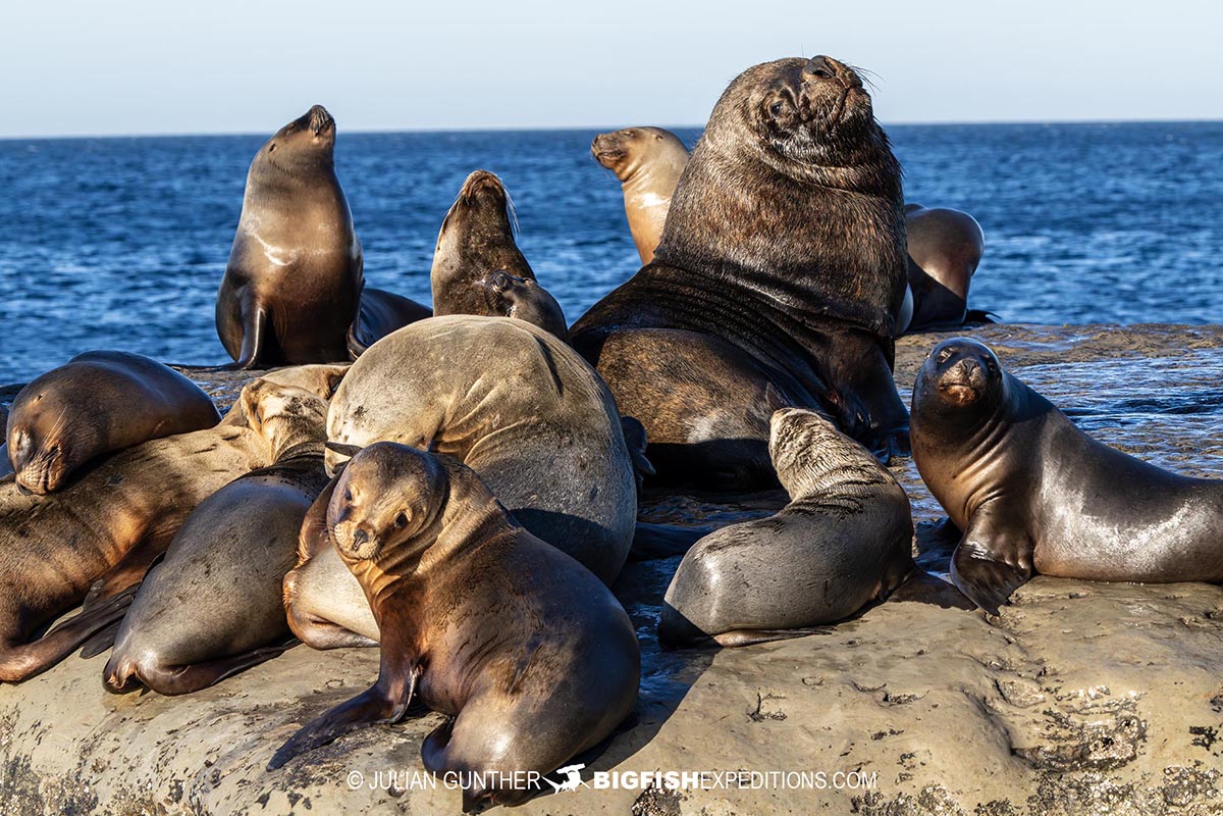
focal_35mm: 280
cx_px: 612
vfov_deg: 4.9
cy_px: 408
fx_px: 9511
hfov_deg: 7.4
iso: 500
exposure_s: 1/320
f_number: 16
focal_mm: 280
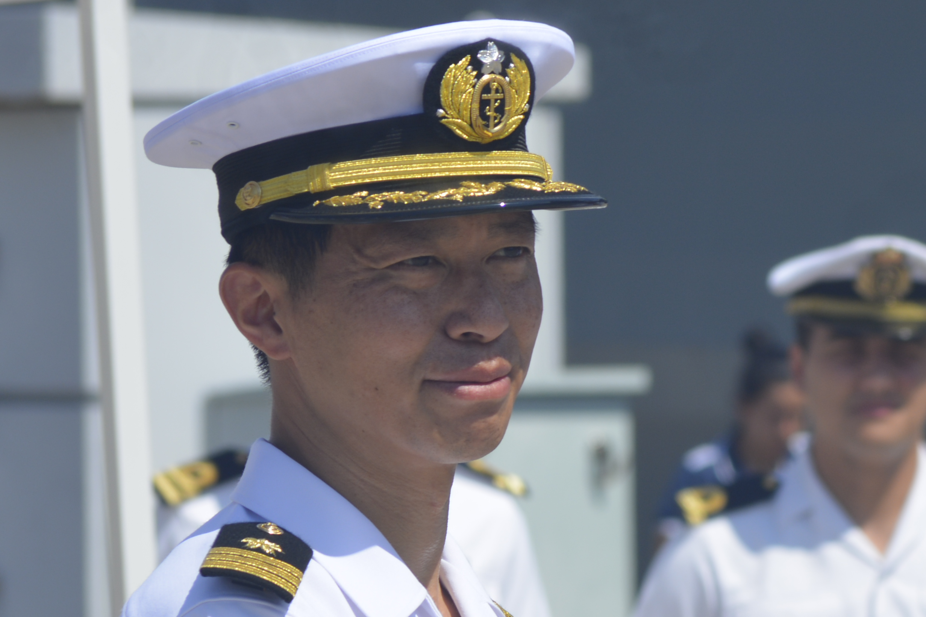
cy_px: 723
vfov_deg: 2.8
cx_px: 941
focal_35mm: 493
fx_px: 12686
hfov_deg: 4.2
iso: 100
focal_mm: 135
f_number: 10
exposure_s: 1/400
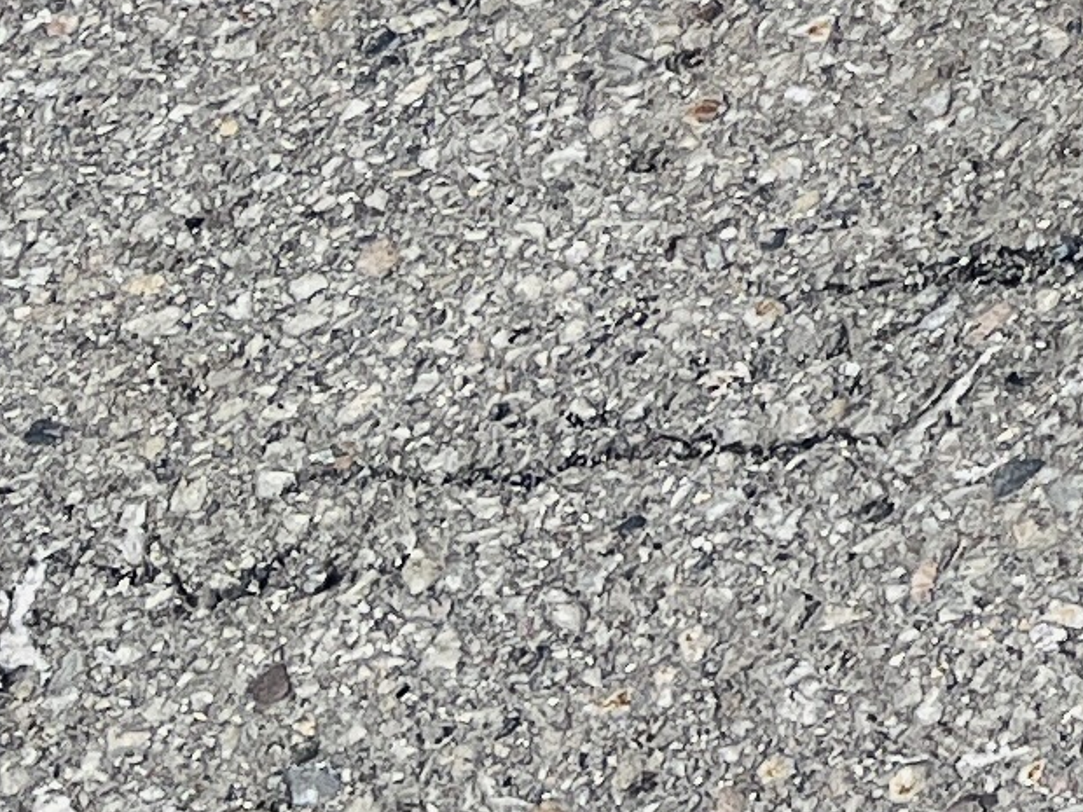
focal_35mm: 169
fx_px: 5287
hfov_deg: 9.6
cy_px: -1053
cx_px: 3062
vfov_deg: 8.2
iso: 50
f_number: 1.6
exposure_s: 1/5319
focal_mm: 5.1
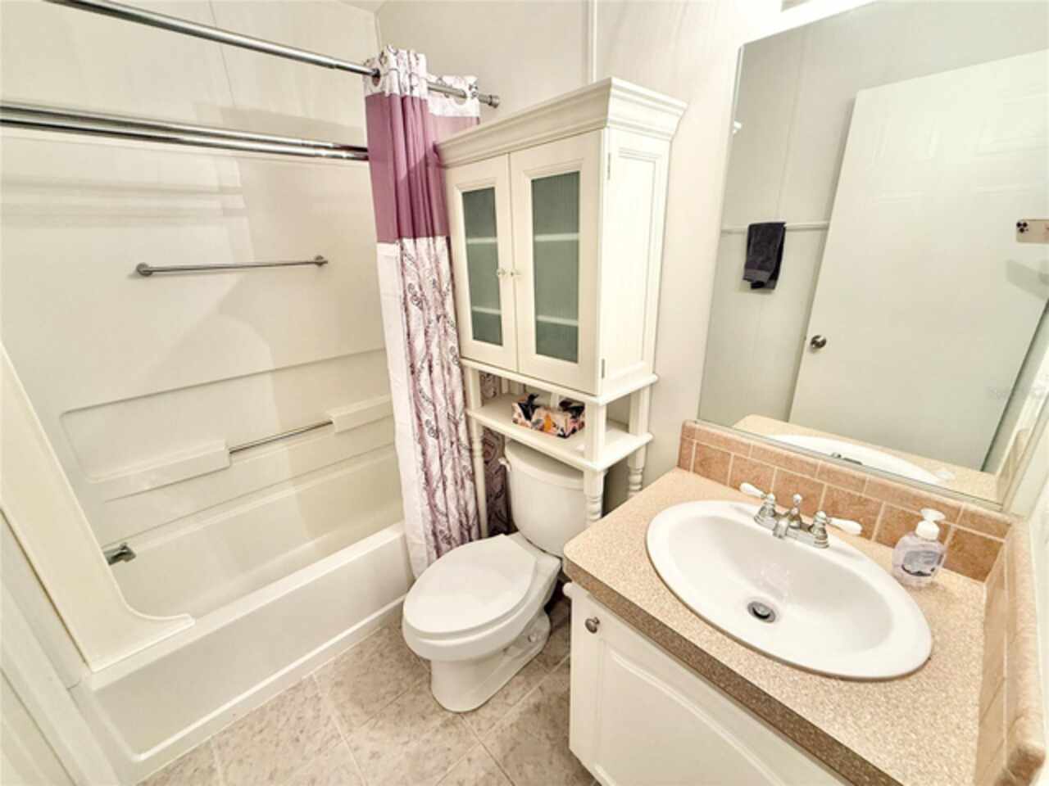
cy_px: 393
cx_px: 524
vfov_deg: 85.7
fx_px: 424
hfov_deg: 102.1
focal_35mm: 14
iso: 320
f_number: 2.2
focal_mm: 2.22
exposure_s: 1/60
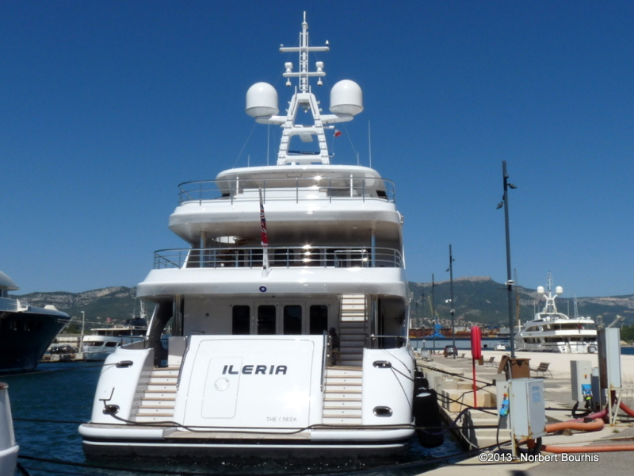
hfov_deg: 45.8
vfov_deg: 35.1
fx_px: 751
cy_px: 238
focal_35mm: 41
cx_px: 317
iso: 100
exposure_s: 1/500
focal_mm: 5.1
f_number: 8
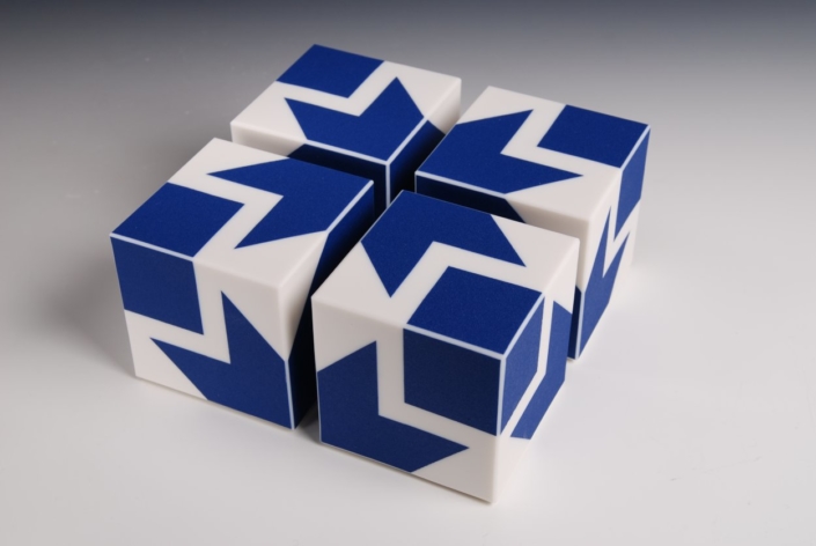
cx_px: 408
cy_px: 273
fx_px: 1362
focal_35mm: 60
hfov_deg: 33.4
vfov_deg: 22.7
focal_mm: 40
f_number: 9
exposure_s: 1/60
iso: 100
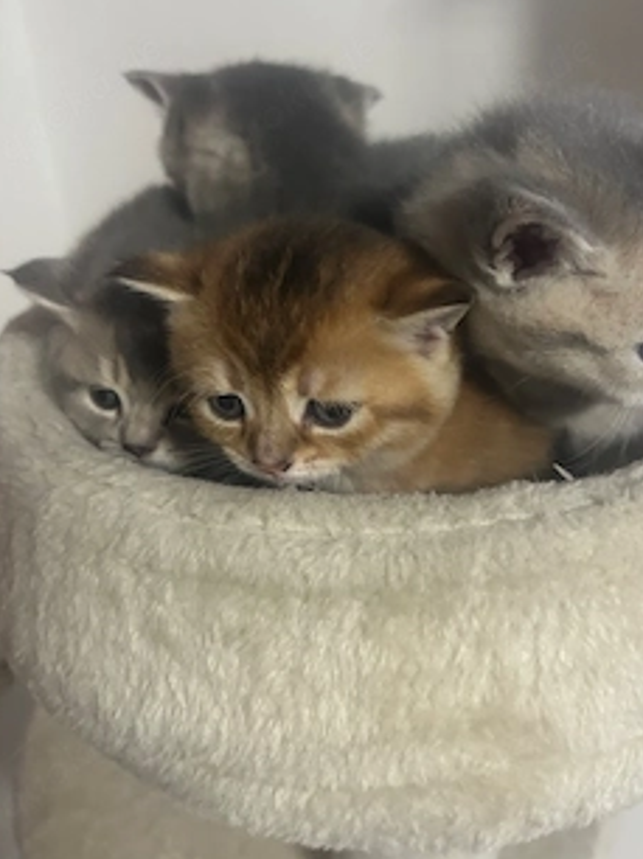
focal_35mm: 34
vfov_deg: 53.7
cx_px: 357
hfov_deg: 41.7
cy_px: 348
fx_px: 843
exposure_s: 1/60
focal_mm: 5.7
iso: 400
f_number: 1.5
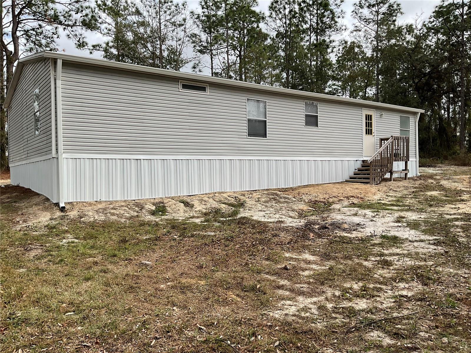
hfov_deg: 61.7
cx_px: 236
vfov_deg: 48.2
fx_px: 395
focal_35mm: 29
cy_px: 176
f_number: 1.8
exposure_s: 1/944
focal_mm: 3
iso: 16
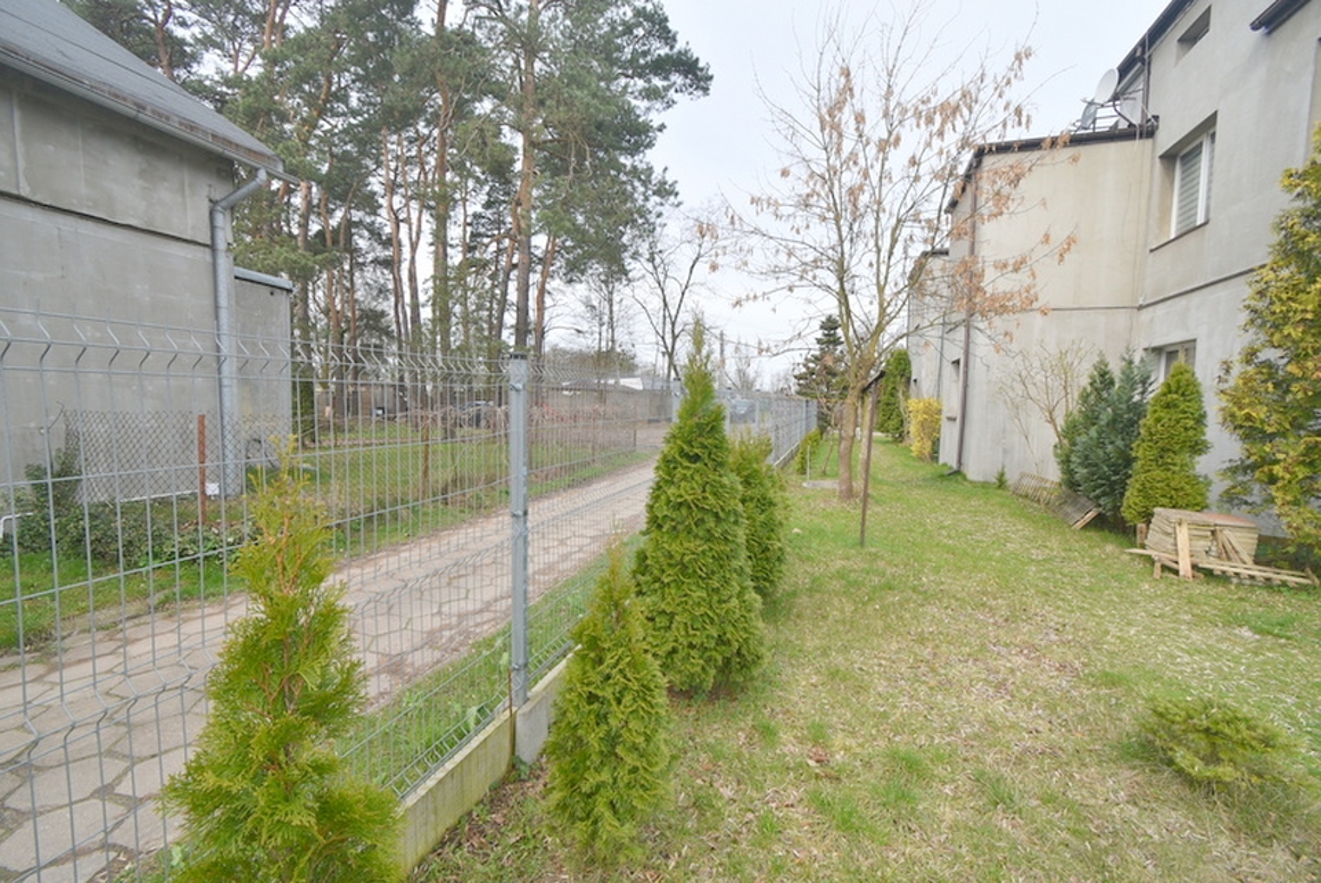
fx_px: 551
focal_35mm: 15
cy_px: 442
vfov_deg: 77.4
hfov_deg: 100.3
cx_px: 660
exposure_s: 1/250
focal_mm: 10
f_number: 7.1
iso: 200
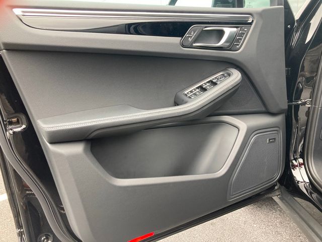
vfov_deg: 49.7
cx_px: 161
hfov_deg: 63.4
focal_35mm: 28
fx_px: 260
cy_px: 121
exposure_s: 1/121
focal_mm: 3.99
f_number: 1.8
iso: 80
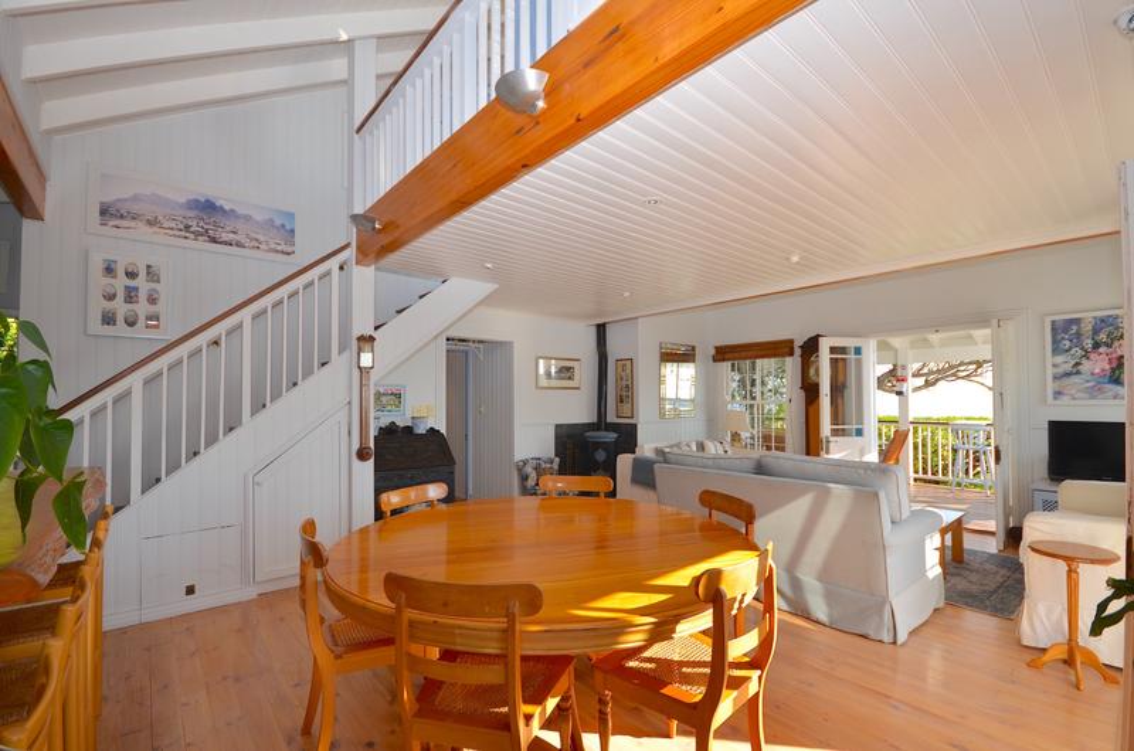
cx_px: 567
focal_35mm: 15
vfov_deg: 77.1
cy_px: 376
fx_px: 472
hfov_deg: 100.5
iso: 140
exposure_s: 1/125
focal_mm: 10
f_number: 5.6
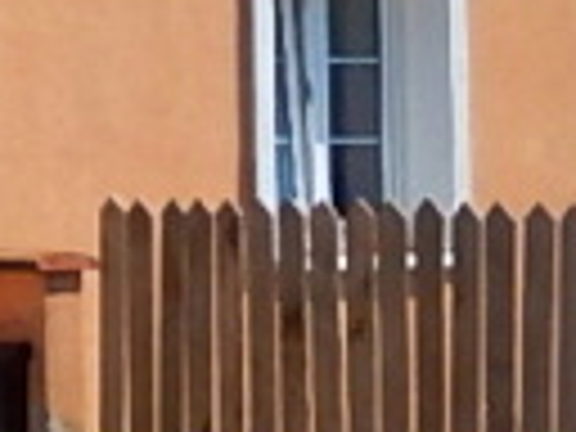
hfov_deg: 7.2
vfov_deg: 5.8
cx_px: -909
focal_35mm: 256
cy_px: -40
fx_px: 4260
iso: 125
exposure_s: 1/1000
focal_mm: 5.7
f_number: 3.8
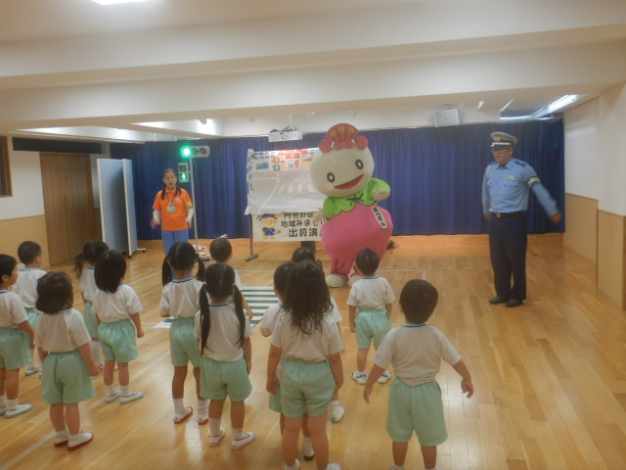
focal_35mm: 31
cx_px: 313
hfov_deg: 58.4
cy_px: 235
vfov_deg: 45.4
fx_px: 561
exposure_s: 1/30
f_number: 4.2
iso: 125
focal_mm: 5.6
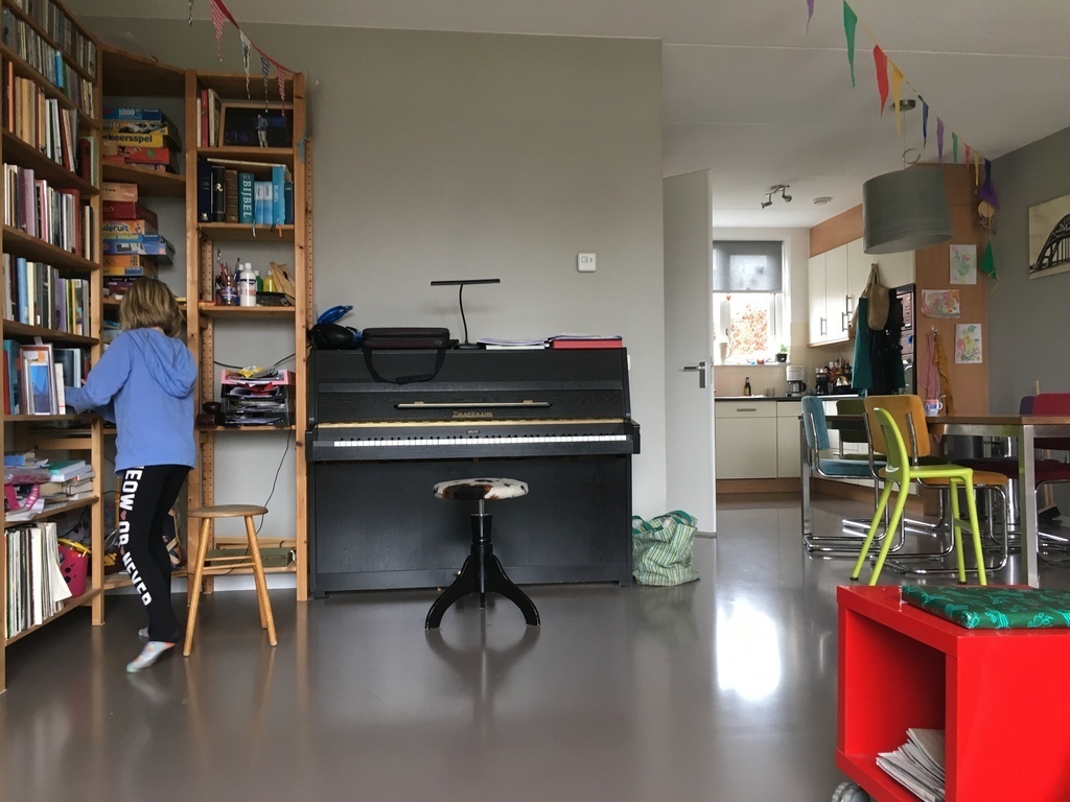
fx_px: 896
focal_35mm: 29
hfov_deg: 61.7
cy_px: 401
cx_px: 535
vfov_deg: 48.2
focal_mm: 4.15
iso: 100
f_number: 2.2
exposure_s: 1/33
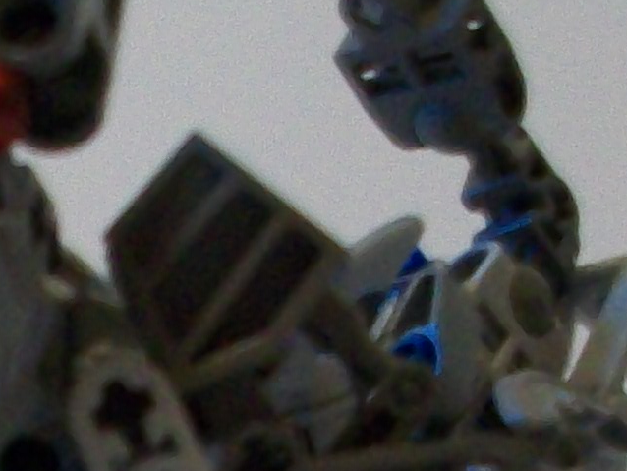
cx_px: -137
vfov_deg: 7.8
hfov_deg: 10.5
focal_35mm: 185
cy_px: 813
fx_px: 3352
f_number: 2.8
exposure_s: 1/8
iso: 160
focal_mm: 5.7
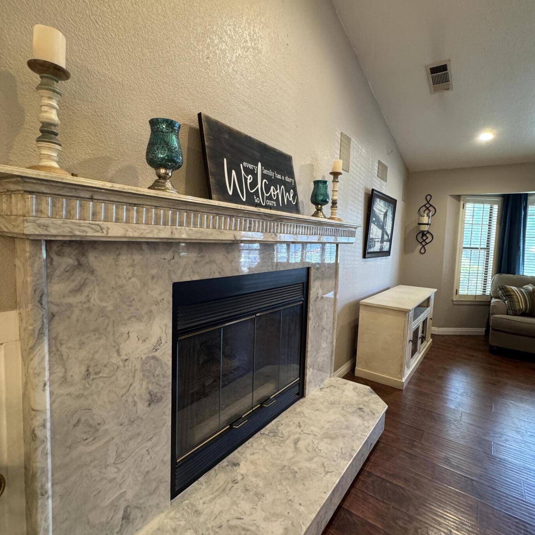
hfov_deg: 80.7
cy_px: 263
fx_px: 315
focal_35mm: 18
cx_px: 264
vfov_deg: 80.7
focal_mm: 2.22
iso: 400
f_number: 2.2
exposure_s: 1/60
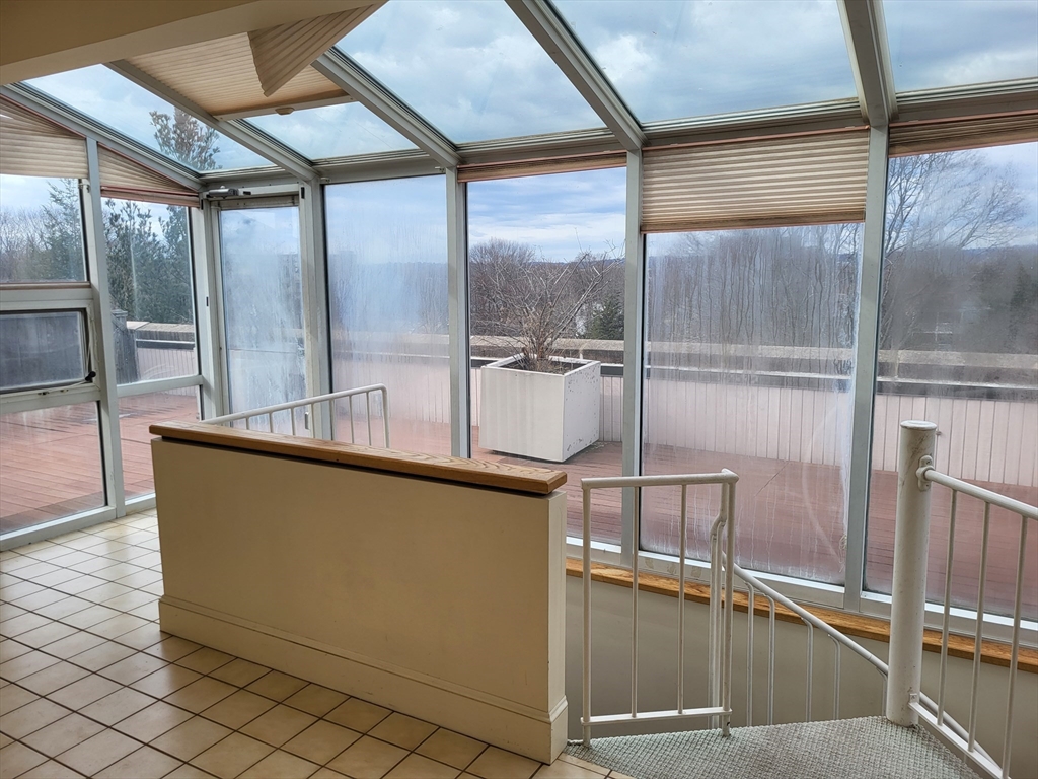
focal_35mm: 26
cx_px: 519
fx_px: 780
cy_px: 390
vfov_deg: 53.1
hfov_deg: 67.3
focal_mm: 5.4
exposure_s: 1/880
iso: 40
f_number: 1.8
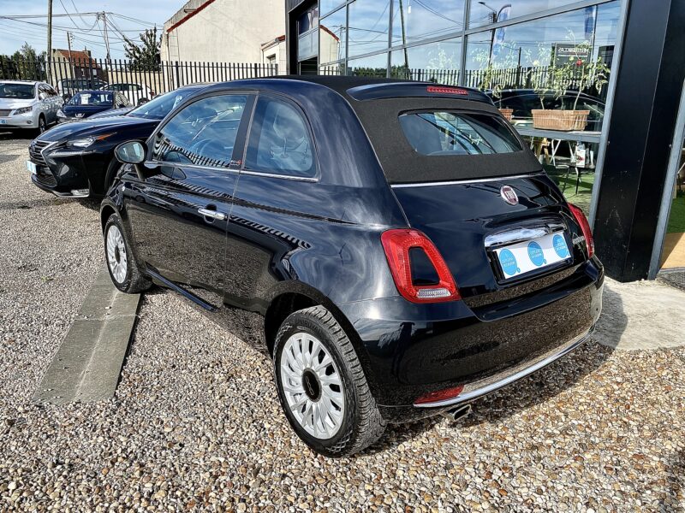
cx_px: 342
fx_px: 515
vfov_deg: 53.1
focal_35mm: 26
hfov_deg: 67.3
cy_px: 256
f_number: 1.8
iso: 32
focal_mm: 4.25
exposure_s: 1/1608
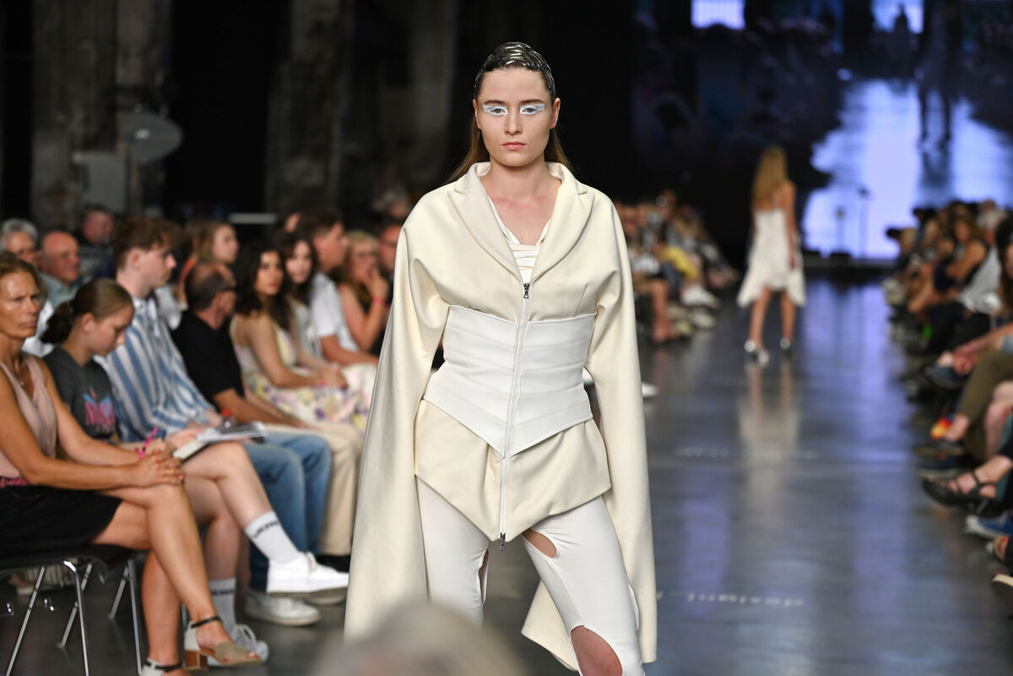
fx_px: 2279
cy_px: 338
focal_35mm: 81
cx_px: 506
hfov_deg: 25.1
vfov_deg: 16.9
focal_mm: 81
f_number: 2.8
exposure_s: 1/5000
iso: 800
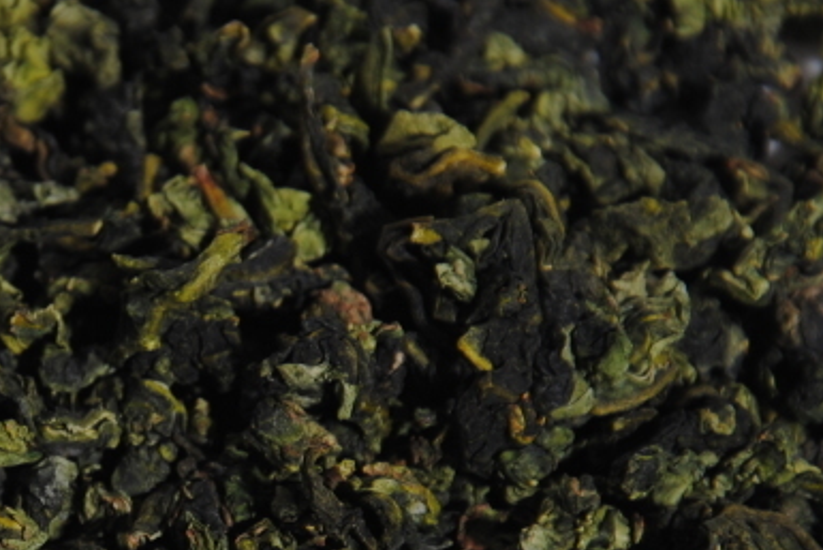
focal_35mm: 419
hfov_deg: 4.9
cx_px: 38
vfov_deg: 3.3
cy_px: 457
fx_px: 9589
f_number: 7.1
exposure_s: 1/125
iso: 100
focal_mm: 105
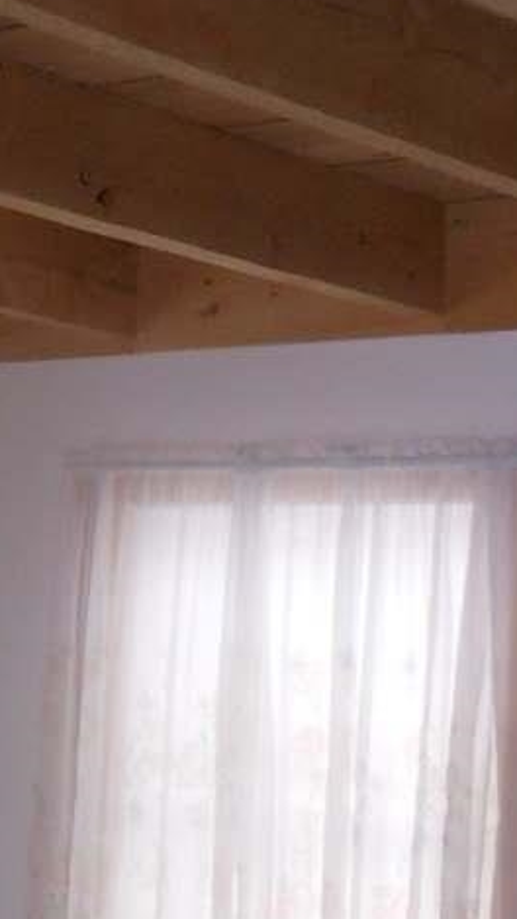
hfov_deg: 11.2
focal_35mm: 104
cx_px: -255
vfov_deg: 20.5
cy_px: 282
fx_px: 2533
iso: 250
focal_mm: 5
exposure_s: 1/25
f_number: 3.7
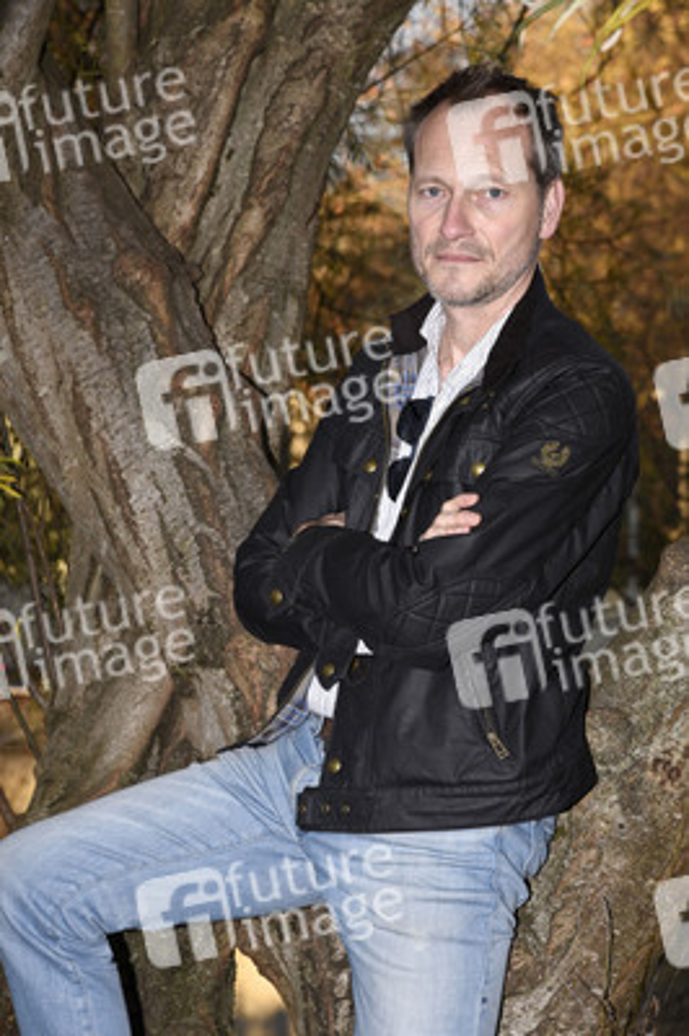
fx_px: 3019
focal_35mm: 105
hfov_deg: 13.0
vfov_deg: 19.5
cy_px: 518
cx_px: 344
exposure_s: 1/125
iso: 250
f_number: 8
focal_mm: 105
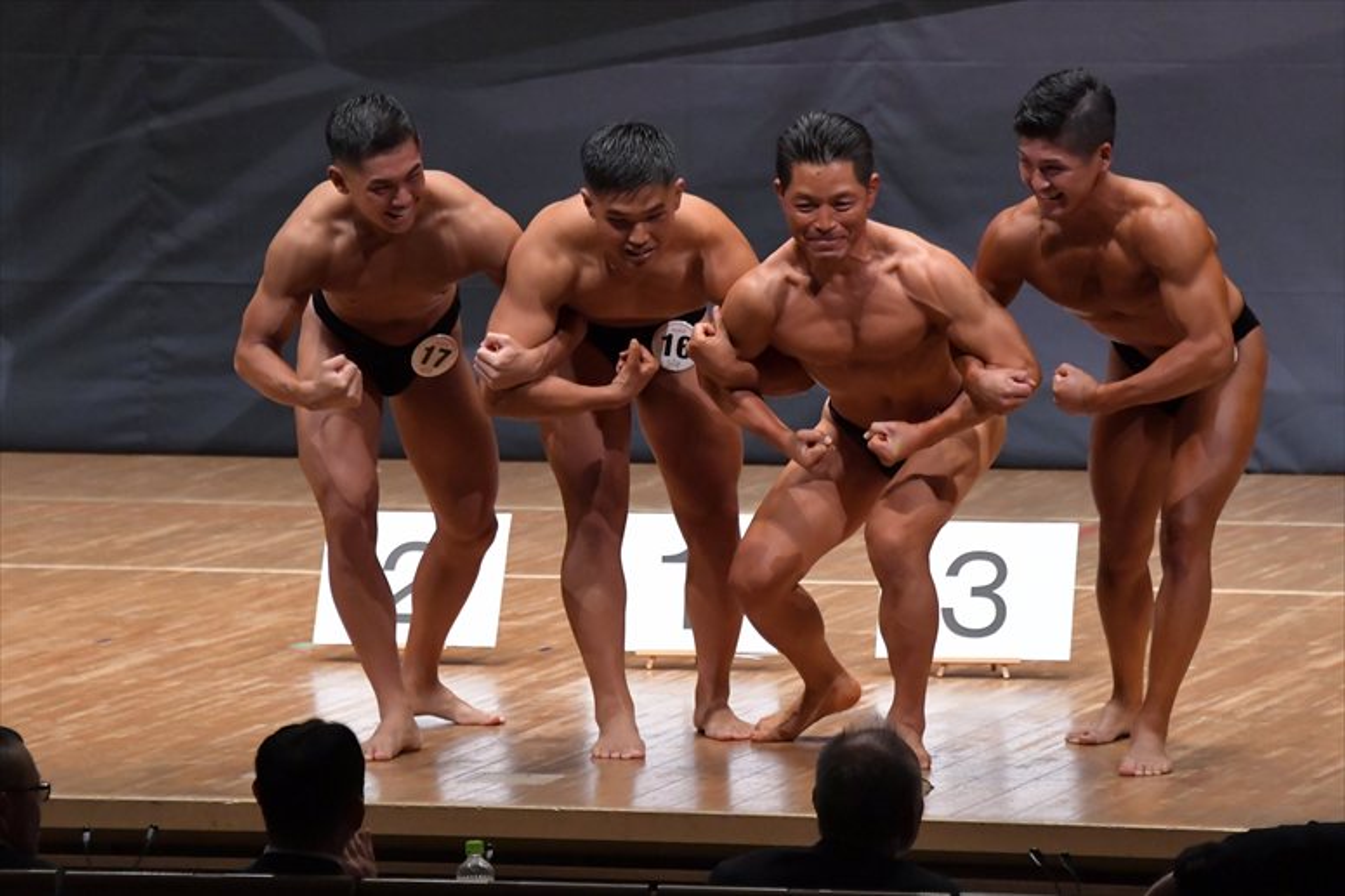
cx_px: 672
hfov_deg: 7.2
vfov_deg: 4.8
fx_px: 10643
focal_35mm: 285
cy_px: 448
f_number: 5.6
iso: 8000
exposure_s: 1/400
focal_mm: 190
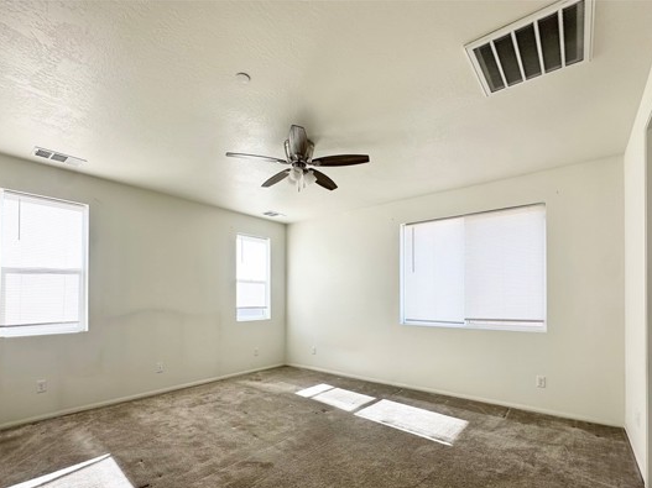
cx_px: 328
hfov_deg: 91.0
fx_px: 320
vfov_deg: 73.8
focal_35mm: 17
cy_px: 295
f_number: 2.2
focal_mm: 2.22
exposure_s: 1/169
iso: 40
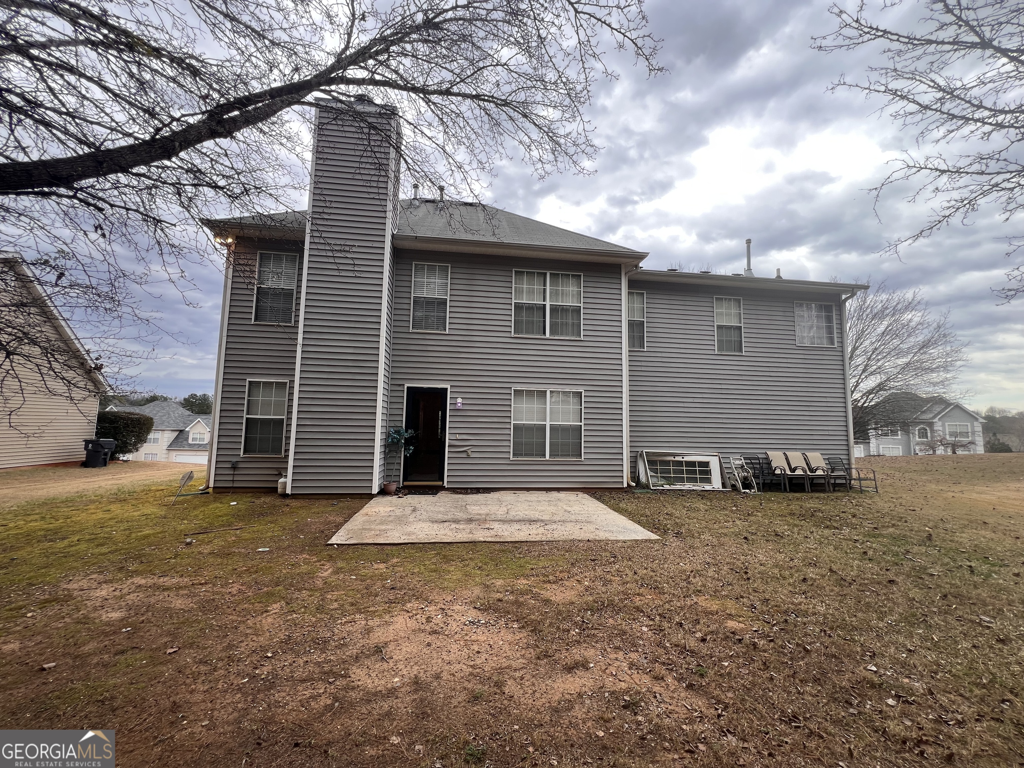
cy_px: 384
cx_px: 512
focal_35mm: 13
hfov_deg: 106.2
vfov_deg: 89.9
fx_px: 385
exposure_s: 1/133
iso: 32
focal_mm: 1.57
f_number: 1.8
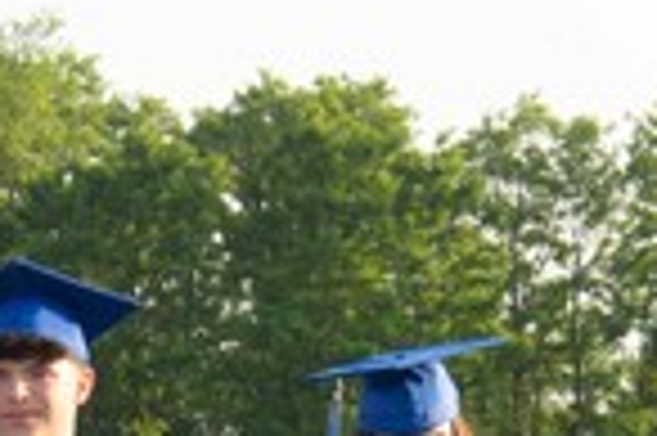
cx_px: 328
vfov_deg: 4.1
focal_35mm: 329
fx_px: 5997
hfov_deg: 6.3
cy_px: 998
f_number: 14
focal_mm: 60
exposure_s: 1/200
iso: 800
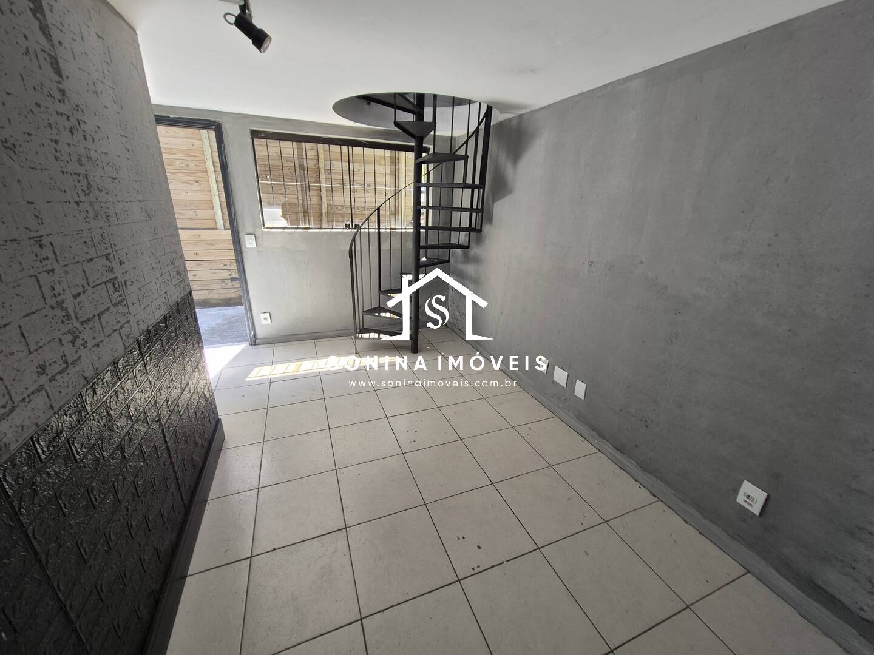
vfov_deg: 89.9
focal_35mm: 13
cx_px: 437
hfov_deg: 106.2
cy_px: 328
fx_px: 328
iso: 50
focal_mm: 1.74
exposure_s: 1/60
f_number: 2.2
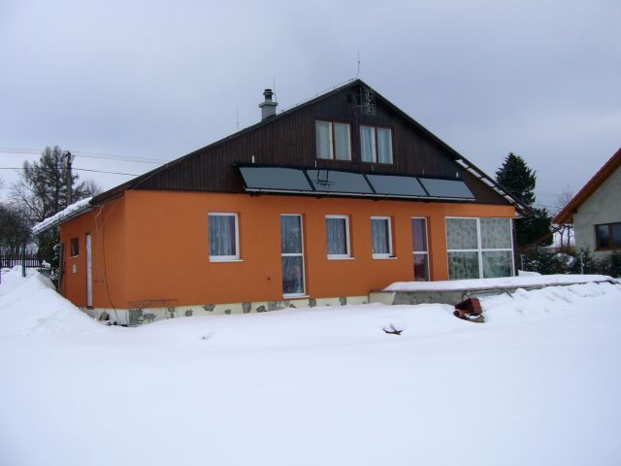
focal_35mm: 35
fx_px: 628
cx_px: 310
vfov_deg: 40.7
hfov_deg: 52.6
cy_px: 233
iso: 100
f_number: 5.6
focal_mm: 5.8
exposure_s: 1/500
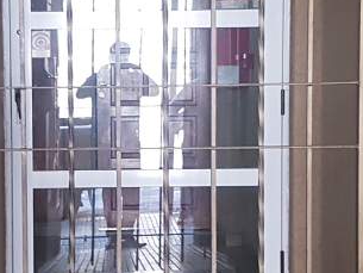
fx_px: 1081
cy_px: 114
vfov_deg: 14.4
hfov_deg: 19.1
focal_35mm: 103
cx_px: 152
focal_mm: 4.2
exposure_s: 1/33
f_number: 1.7
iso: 160
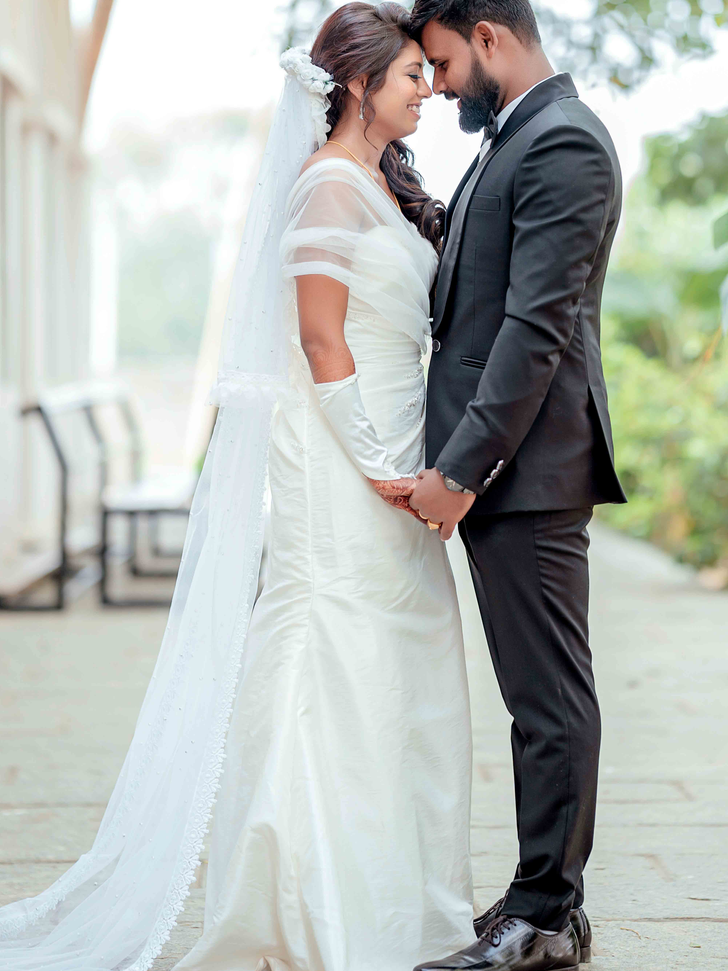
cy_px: 473
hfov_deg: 16.1
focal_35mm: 92
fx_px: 2580
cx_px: 364
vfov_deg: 21.3
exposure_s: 1/250
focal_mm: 85
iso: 50
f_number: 1.4
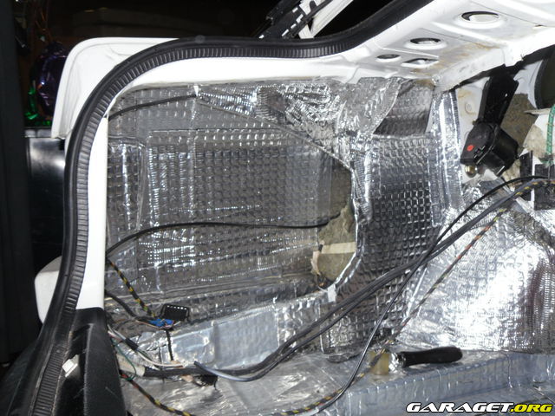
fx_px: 561
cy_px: 208
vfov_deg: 40.7
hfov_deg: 52.6
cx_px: 278
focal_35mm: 35
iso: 80
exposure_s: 1/45
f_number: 3.5
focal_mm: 6.3
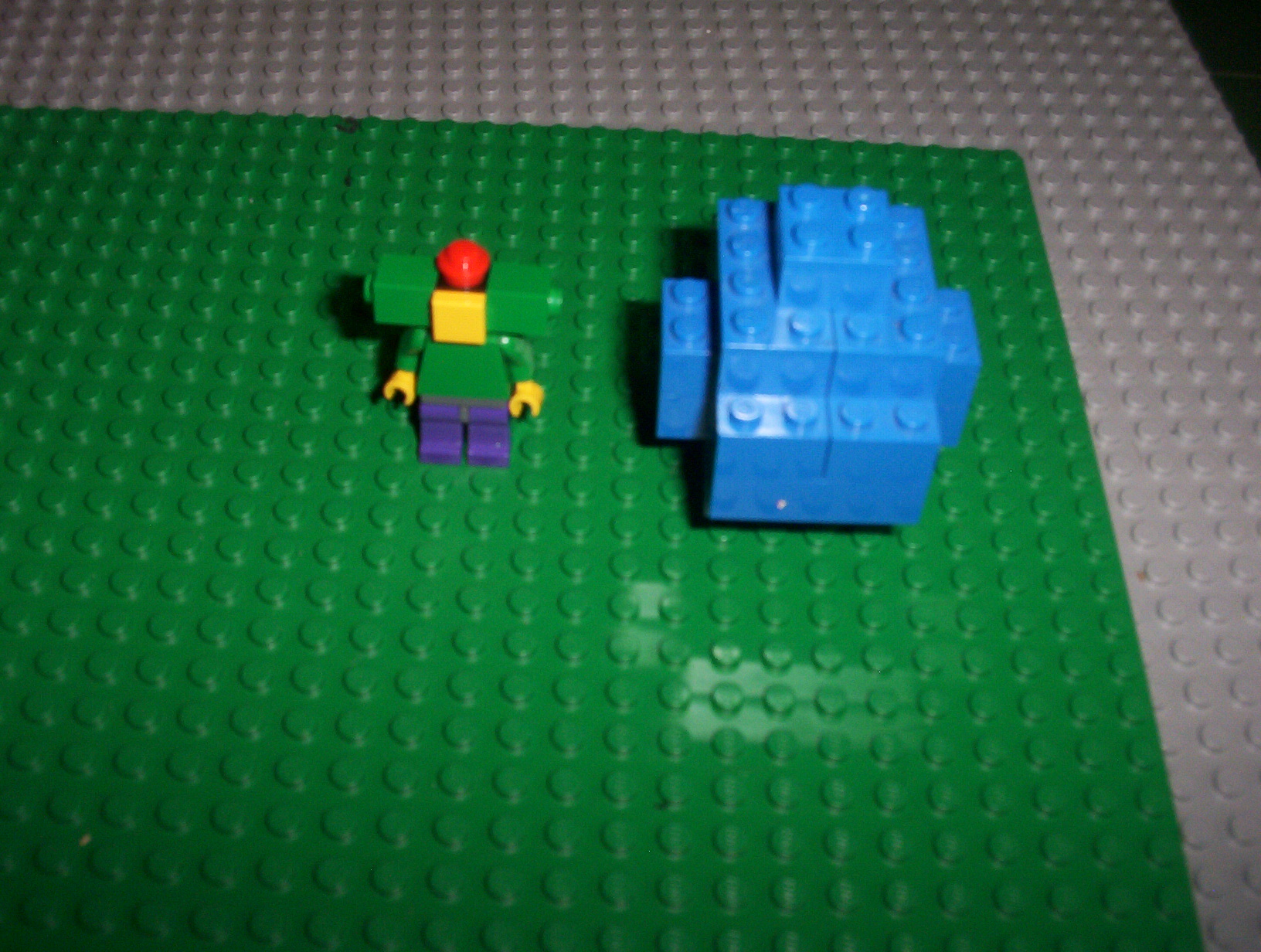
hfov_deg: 47.8
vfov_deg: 37.0
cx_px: 630
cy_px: 476
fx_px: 1424
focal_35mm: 39
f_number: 4.5
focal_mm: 6
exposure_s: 1/30
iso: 140
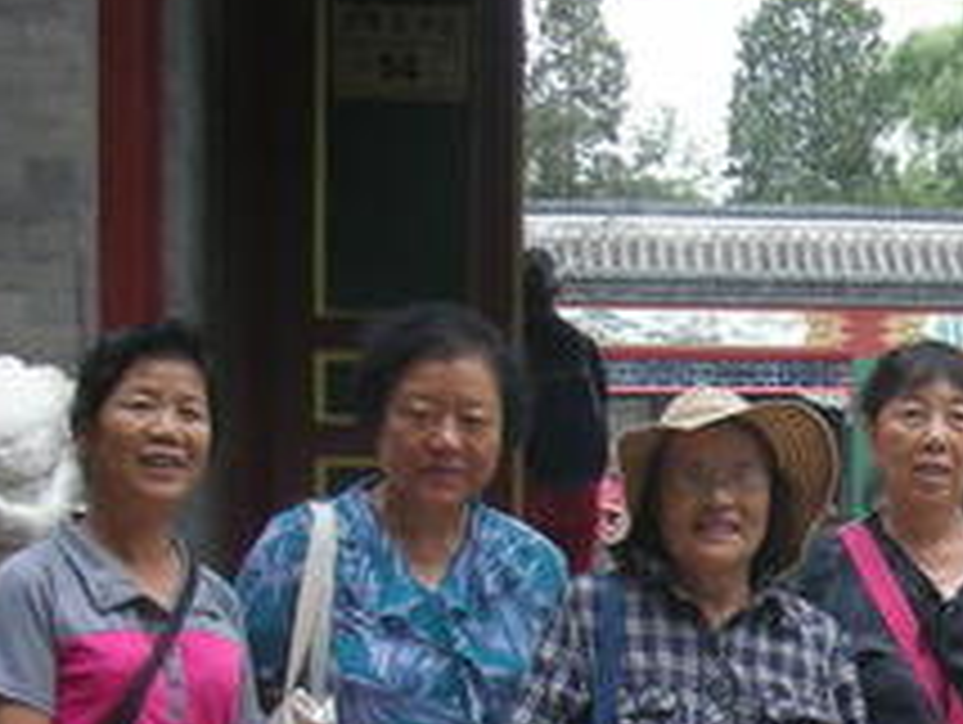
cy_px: 832
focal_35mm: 98
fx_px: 2729
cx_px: 1184
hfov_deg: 18.8
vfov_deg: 14.7
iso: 50
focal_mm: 5.8
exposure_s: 1/94
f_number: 2.8
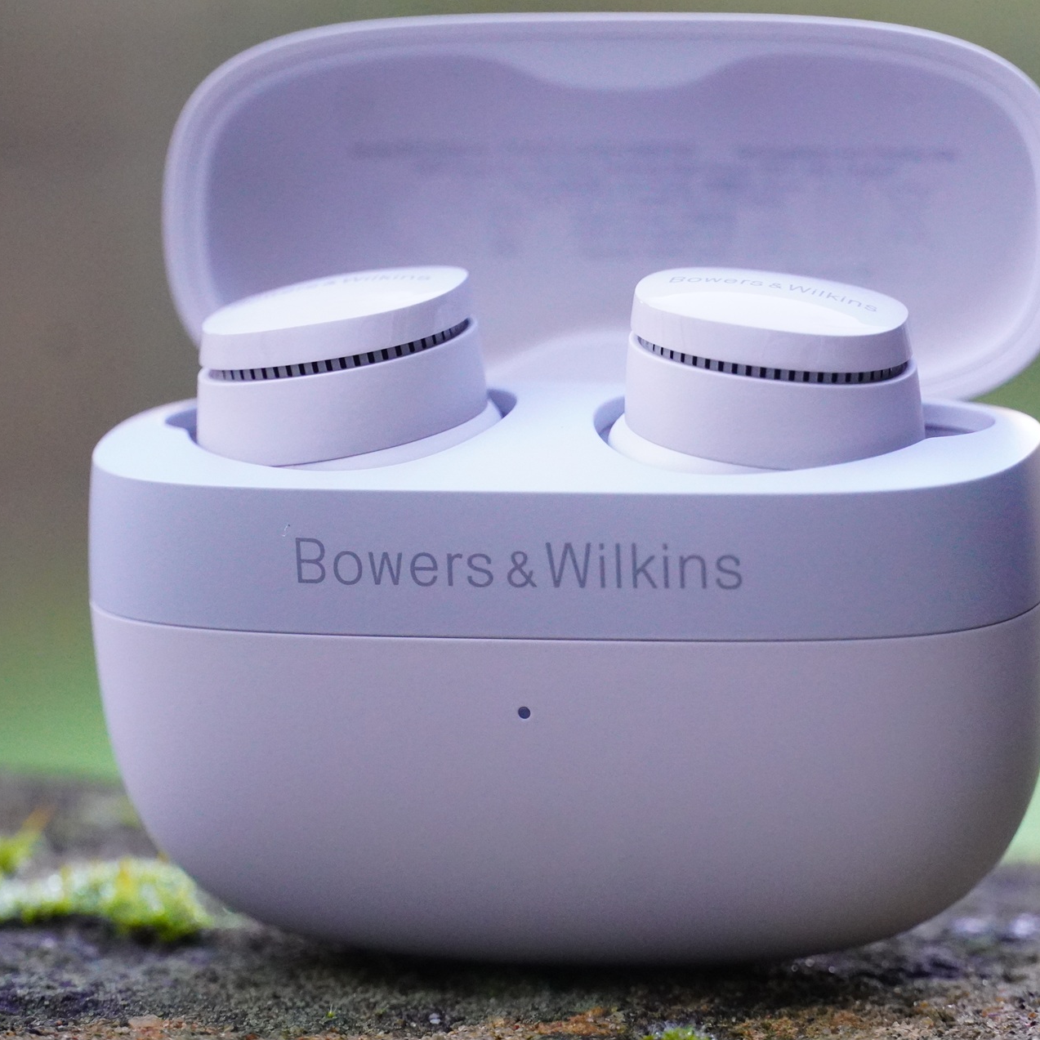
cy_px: 522
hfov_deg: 6.8
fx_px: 8689
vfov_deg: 6.8
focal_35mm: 256
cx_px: 604
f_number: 5.6
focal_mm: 133
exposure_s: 1/250
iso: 5000
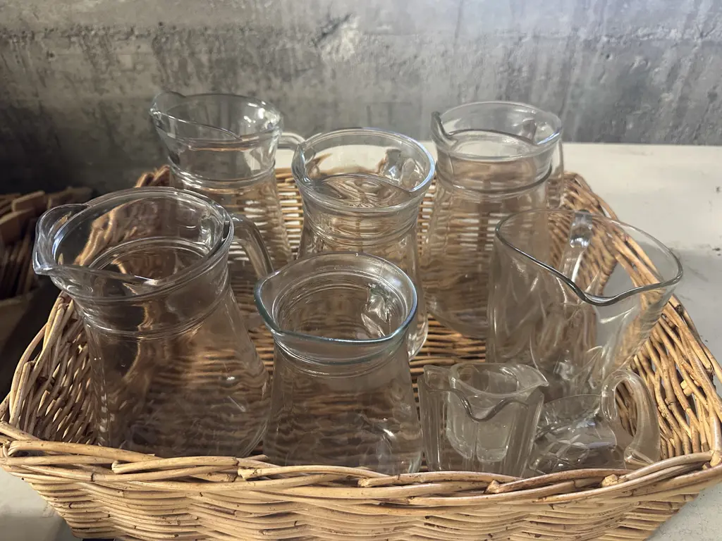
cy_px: 270
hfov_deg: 71.6
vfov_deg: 56.8
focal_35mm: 24
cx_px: 361
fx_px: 501
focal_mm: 6.86
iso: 400
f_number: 1.78
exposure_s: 1/50
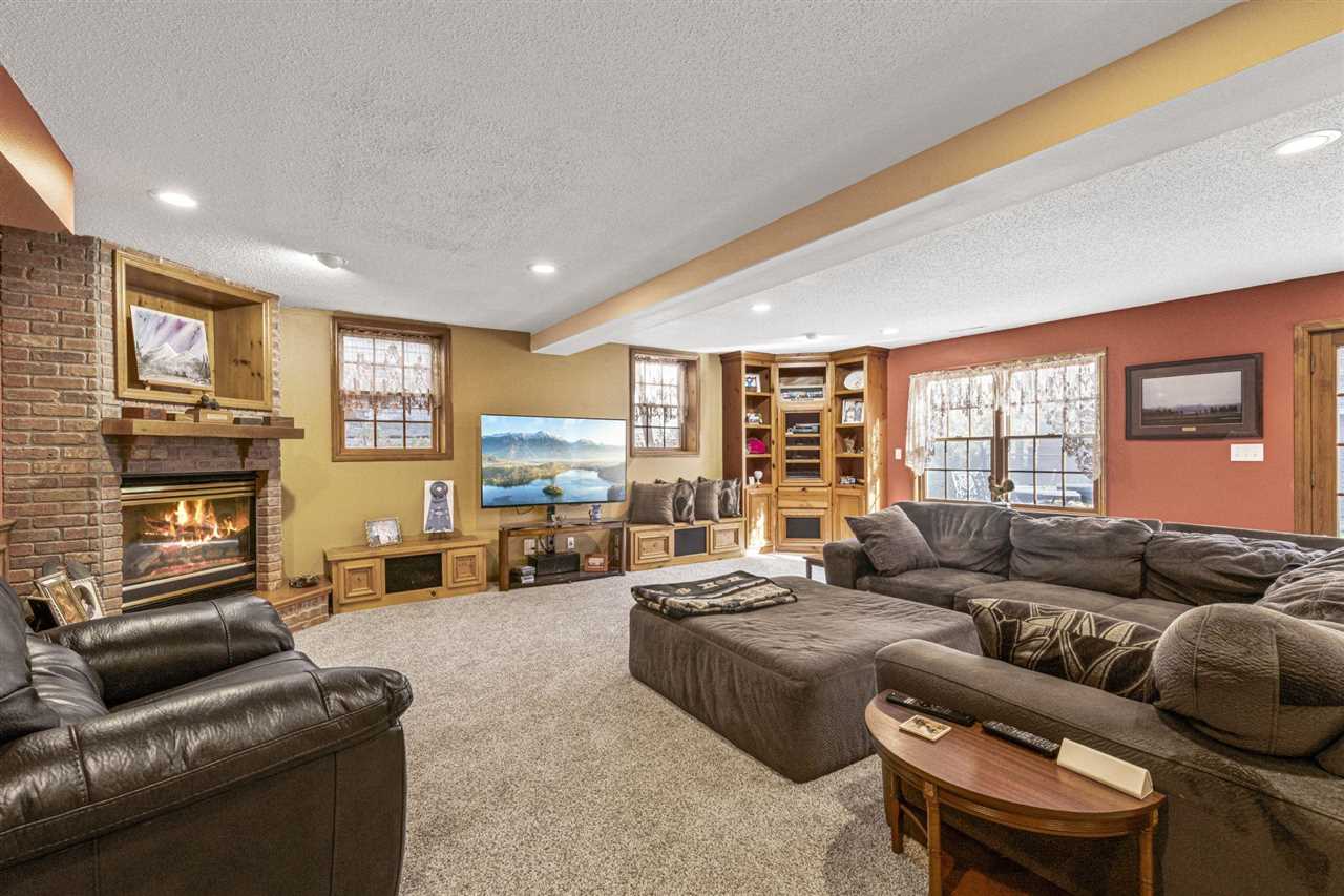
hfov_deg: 100.4
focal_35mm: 15
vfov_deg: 77.3
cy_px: 448
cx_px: 672
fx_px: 560
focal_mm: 15
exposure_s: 1/8
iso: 640
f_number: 10
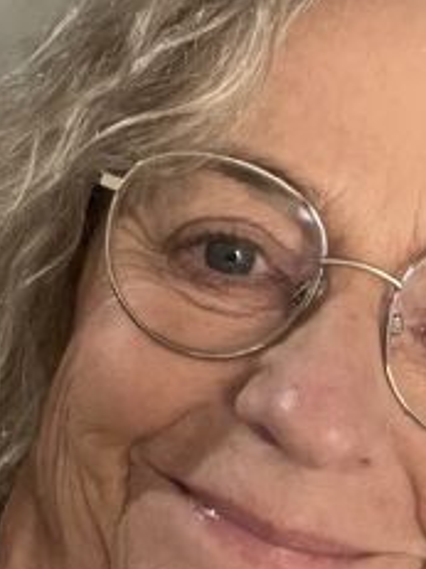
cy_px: 377
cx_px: 251
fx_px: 1281
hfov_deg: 18.9
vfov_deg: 24.9
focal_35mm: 78
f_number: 2.2
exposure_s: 1/20
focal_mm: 2.71
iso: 640
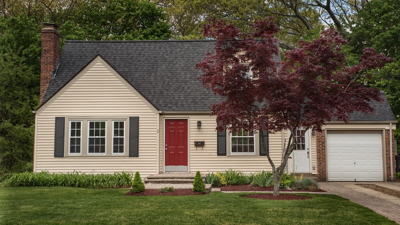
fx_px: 562
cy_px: 97
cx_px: 202
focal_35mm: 53
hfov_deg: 39.2
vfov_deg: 22.6
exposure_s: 1/400
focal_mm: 50
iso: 250
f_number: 7.1
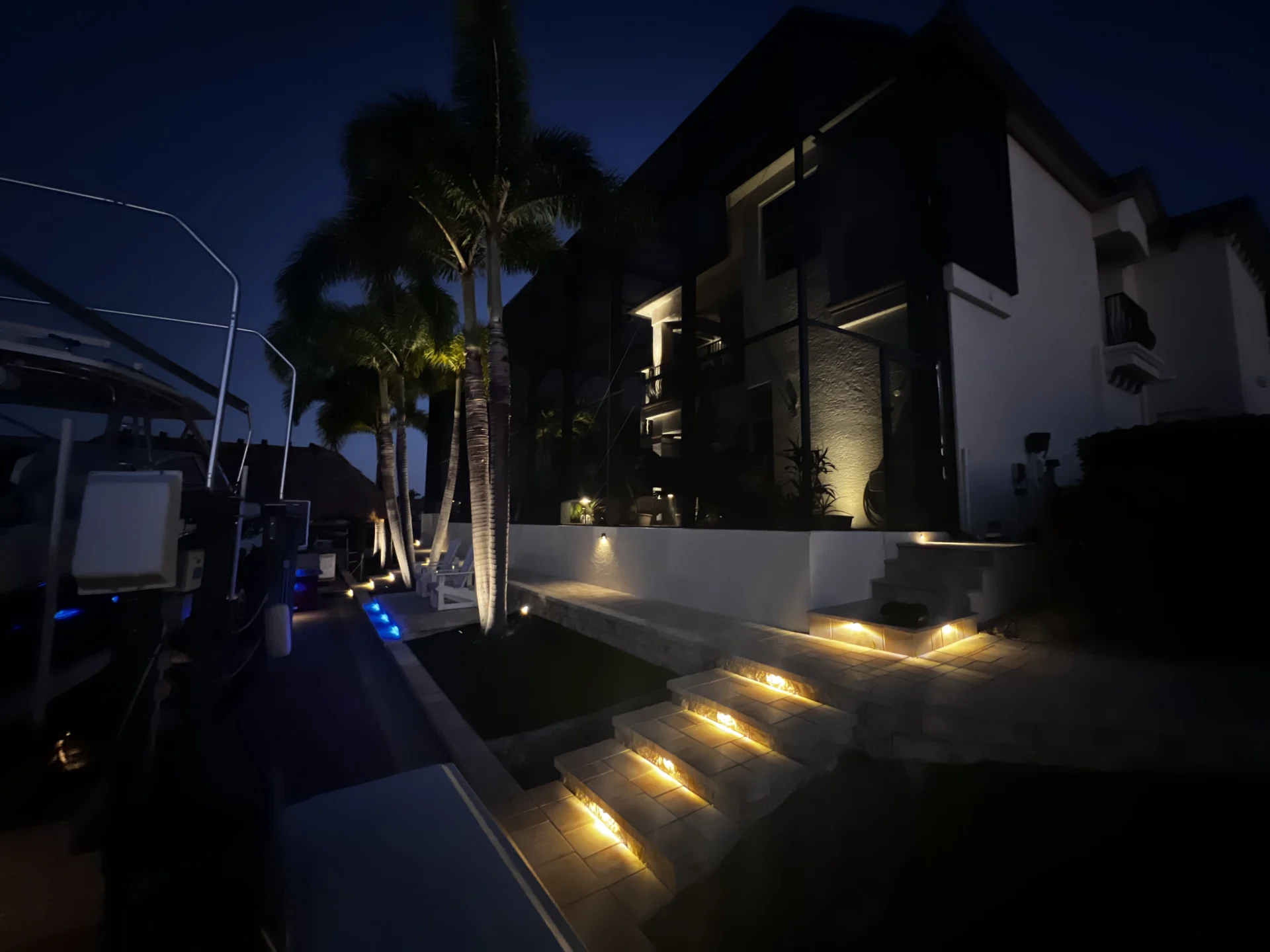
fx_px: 477
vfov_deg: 89.9
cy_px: 476
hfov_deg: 106.2
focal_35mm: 13
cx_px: 635
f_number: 1.8
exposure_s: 1/30
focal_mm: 1.57
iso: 1000
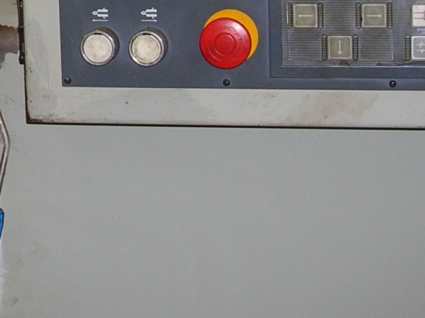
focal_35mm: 133
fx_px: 1632
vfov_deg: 11.0
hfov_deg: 14.4
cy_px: -40
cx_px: -78
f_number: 3
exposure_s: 1/60.1
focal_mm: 6.6
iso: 50
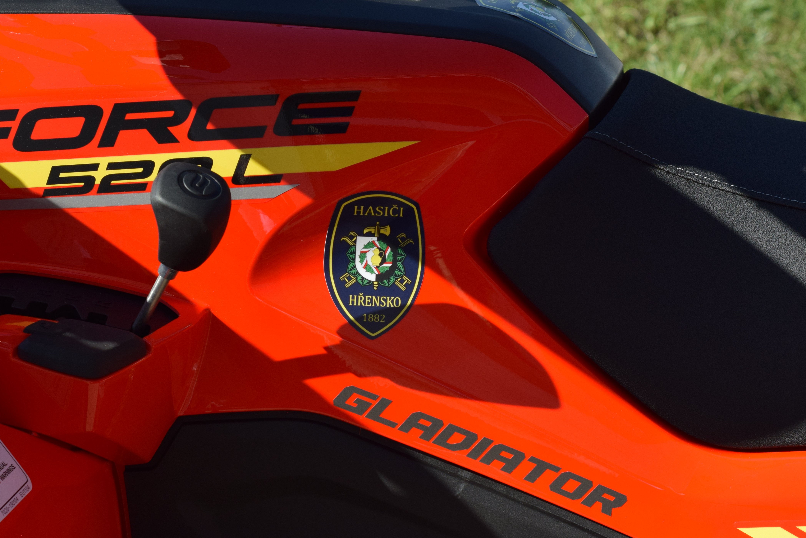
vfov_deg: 12.8
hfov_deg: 19.1
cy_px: 335
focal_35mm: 107
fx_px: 2395
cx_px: 361
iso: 400
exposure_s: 1/1600
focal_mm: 50
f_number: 5.6
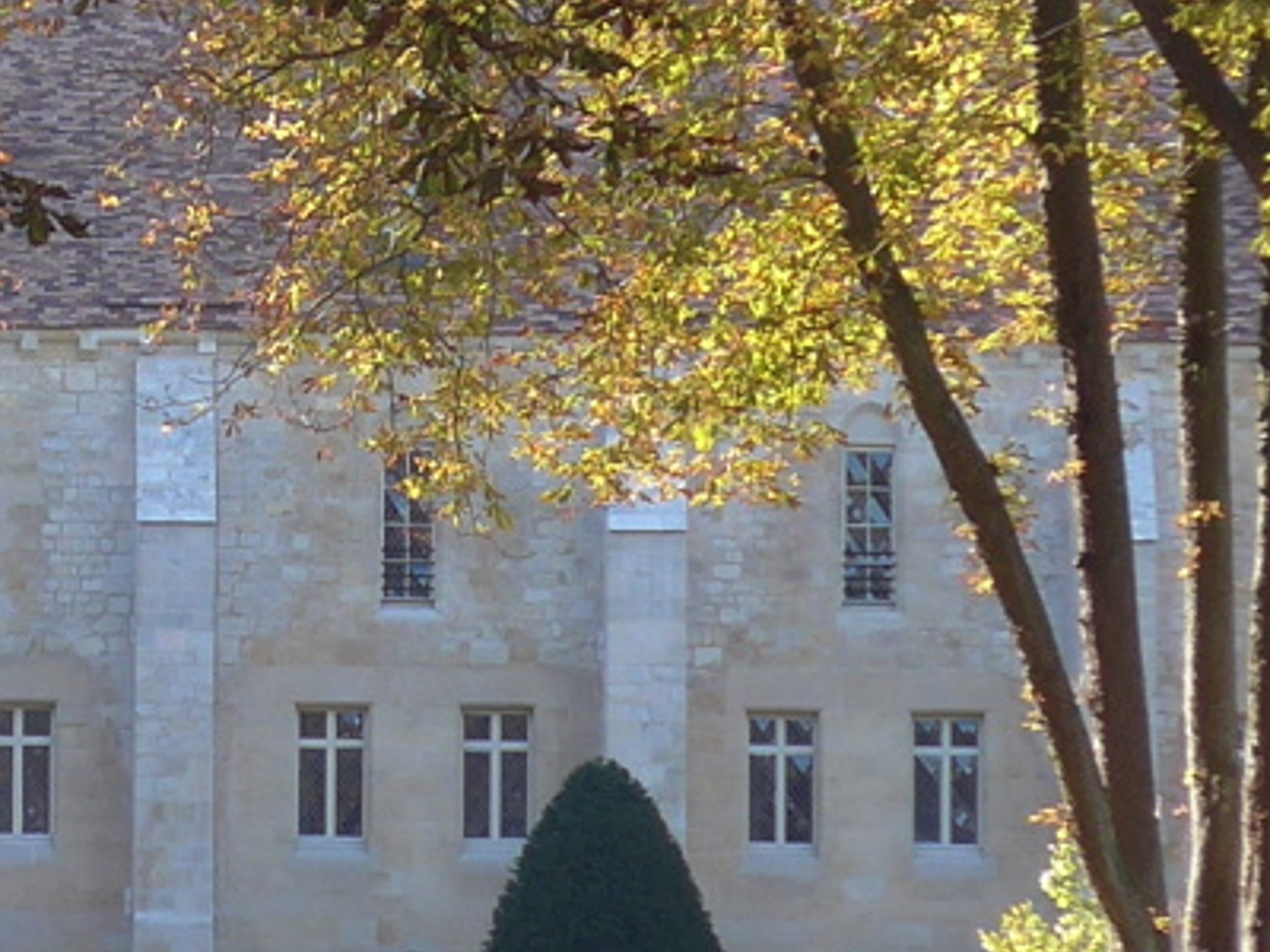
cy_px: 330
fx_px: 10383
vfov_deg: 5.3
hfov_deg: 6.9
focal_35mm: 283
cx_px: -270
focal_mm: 12
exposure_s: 1/160
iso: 80
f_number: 3.5
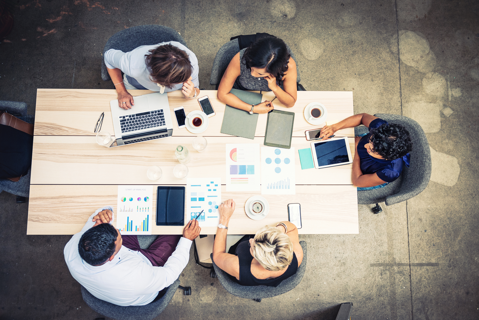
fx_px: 426
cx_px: 240
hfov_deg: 58.7
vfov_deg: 41.1
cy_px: 160
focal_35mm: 32
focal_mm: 32
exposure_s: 1/160
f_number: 3.2
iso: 800
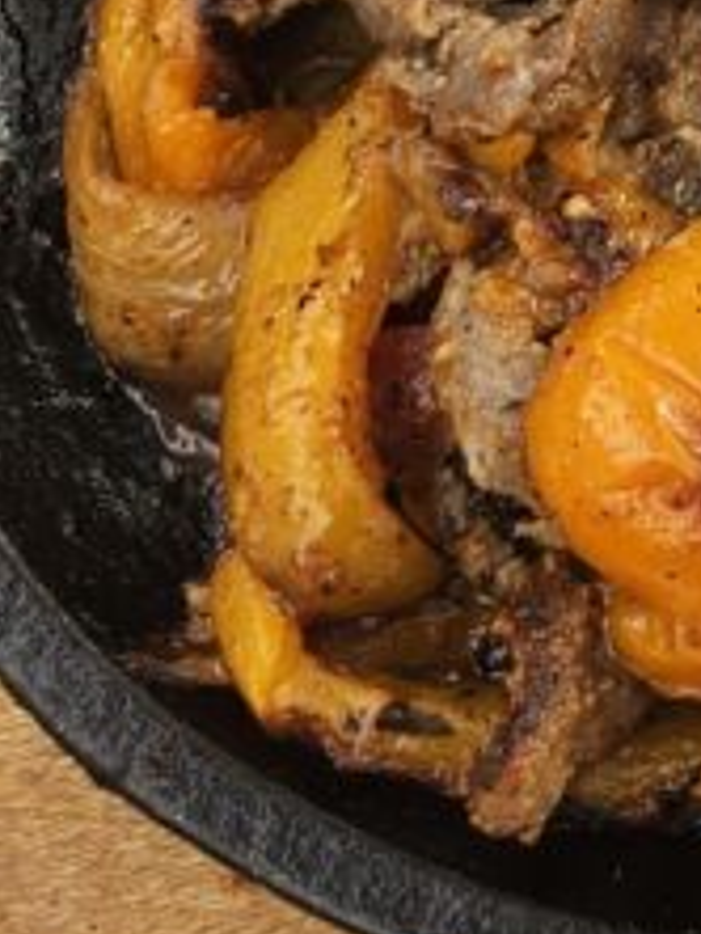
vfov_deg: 15.7
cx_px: 1347
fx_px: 2994
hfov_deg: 12.0
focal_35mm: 111
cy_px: -634
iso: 50
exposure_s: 1/434
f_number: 1.8
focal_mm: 5
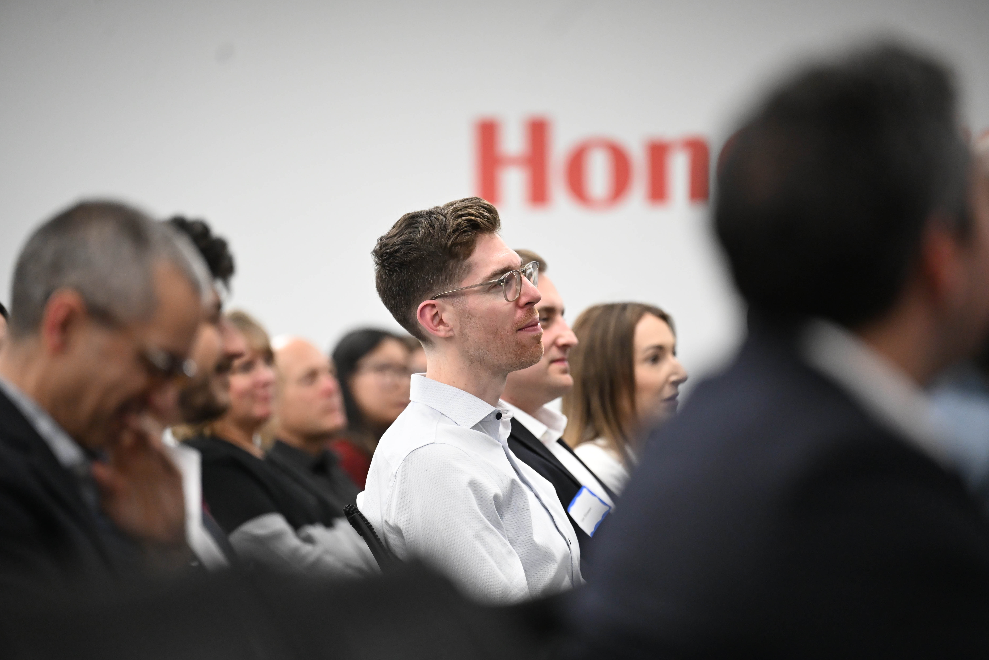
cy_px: 330
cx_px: 494
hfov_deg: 10.3
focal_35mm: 200
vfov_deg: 6.9
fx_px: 5494
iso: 5000
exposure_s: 1/800
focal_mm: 200
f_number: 2.8
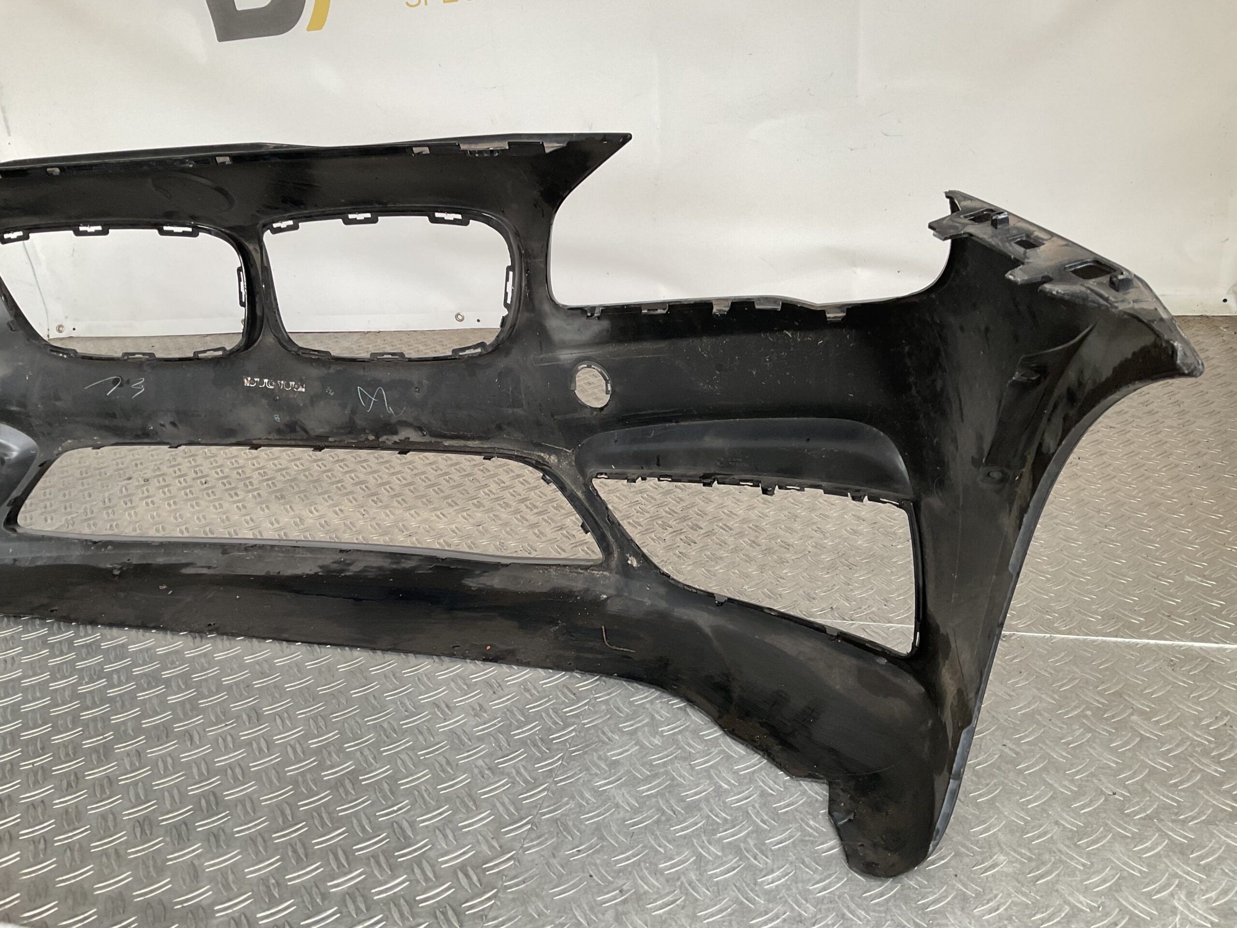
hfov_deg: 61.7
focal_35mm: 29
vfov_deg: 48.2
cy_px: 464
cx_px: 618
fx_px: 1036
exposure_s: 1/50
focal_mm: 3
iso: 40
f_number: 1.8
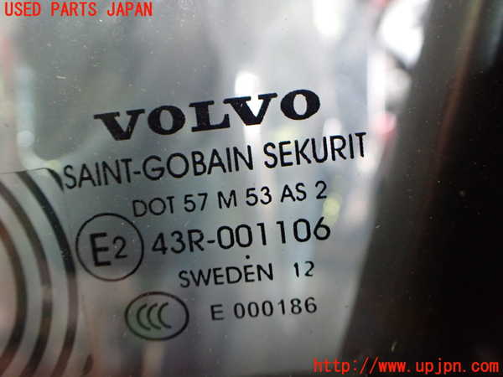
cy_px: 188
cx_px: 252
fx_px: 436
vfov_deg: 46.8
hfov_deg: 60.0
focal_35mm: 30
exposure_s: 1/40
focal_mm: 5.4
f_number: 2.3
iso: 800
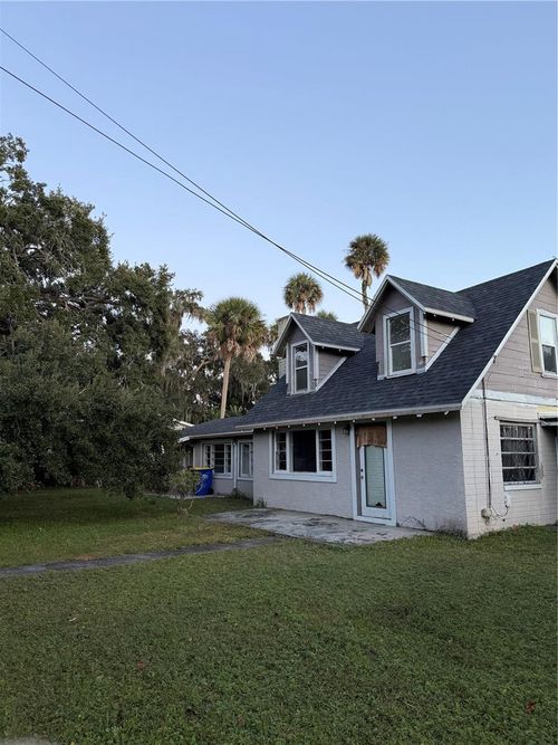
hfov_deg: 56.8
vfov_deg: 71.6
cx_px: 279
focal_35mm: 24
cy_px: 372
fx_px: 516
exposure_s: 1/63
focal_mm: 6.76
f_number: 1.78
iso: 160
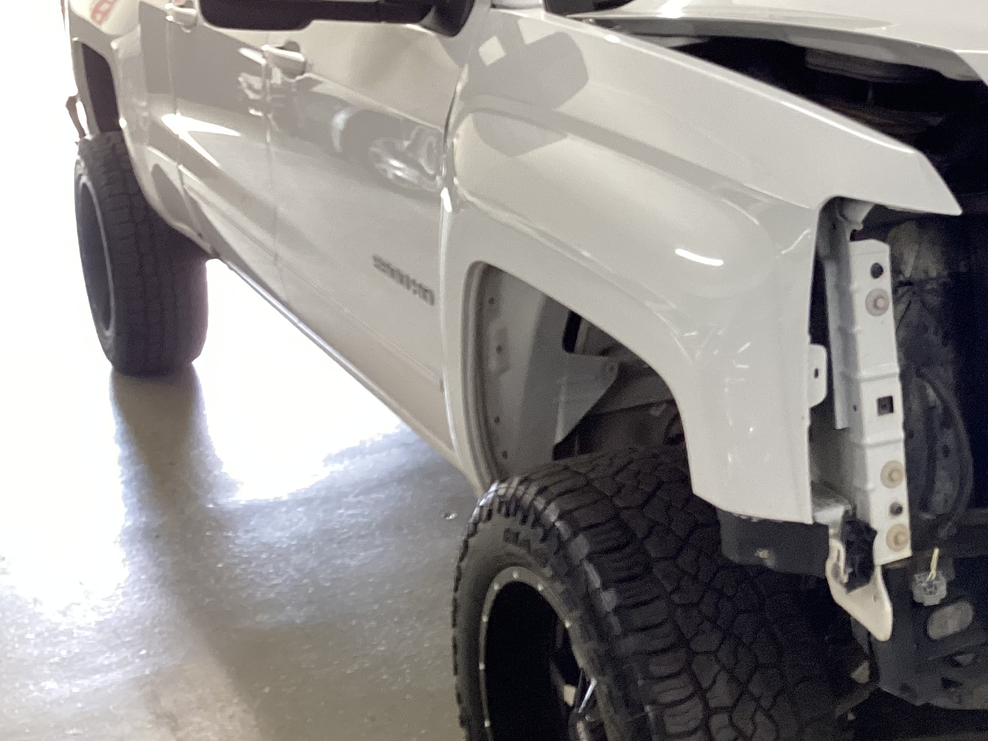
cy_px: 287
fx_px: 1627
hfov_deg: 32.0
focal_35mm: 57
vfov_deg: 25.6
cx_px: 902
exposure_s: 1/60
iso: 125
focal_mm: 3.3
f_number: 2.4
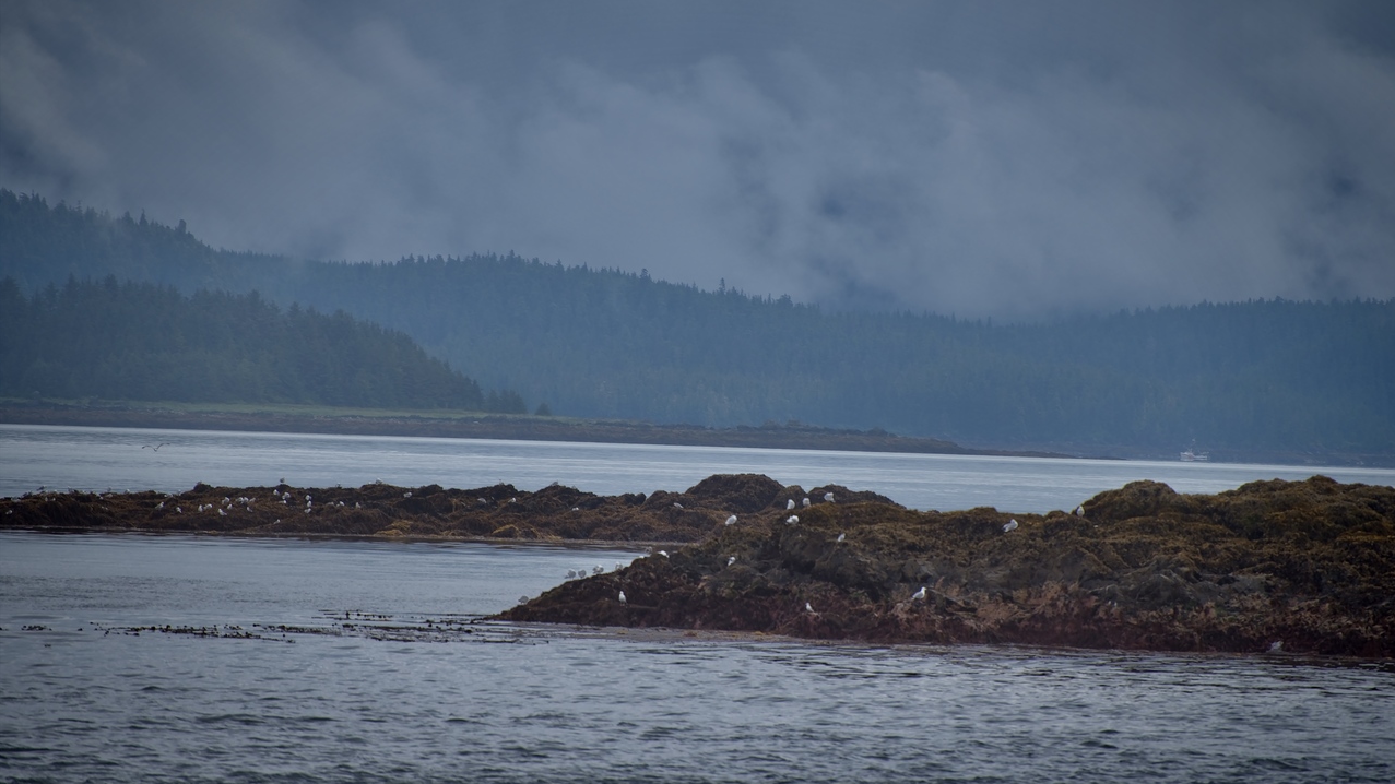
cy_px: 409
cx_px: 698
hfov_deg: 6.9
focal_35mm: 315
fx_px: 11651
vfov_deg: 3.9
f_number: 6.3
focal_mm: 300
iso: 100
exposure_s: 1/640
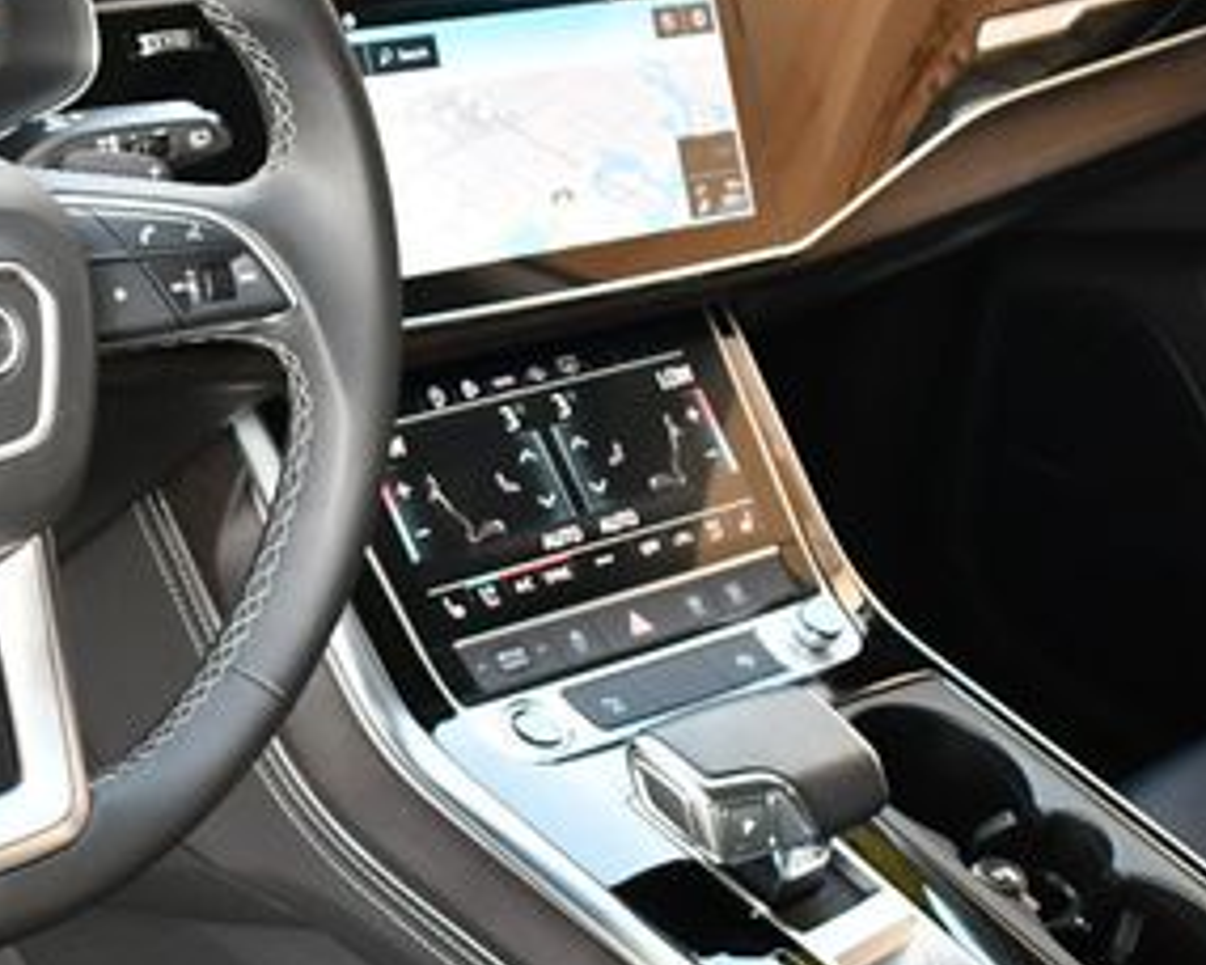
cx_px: 93
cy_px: 402
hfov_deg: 24.3
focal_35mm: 76
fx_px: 2713
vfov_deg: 20.2
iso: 800
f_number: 3.5
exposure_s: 1/160
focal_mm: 18
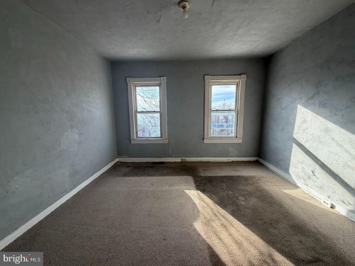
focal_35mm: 14
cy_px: 133
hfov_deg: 102.1
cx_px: 178
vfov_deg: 85.7
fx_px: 144
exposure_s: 1/169
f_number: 2.2
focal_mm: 2.22
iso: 64
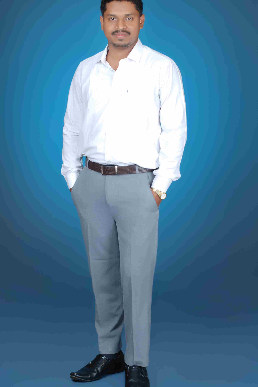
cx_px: 125
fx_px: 914
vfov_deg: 23.9
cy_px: 190
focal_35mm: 85
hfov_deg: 16.1
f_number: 9
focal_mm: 50
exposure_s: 1/125
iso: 125
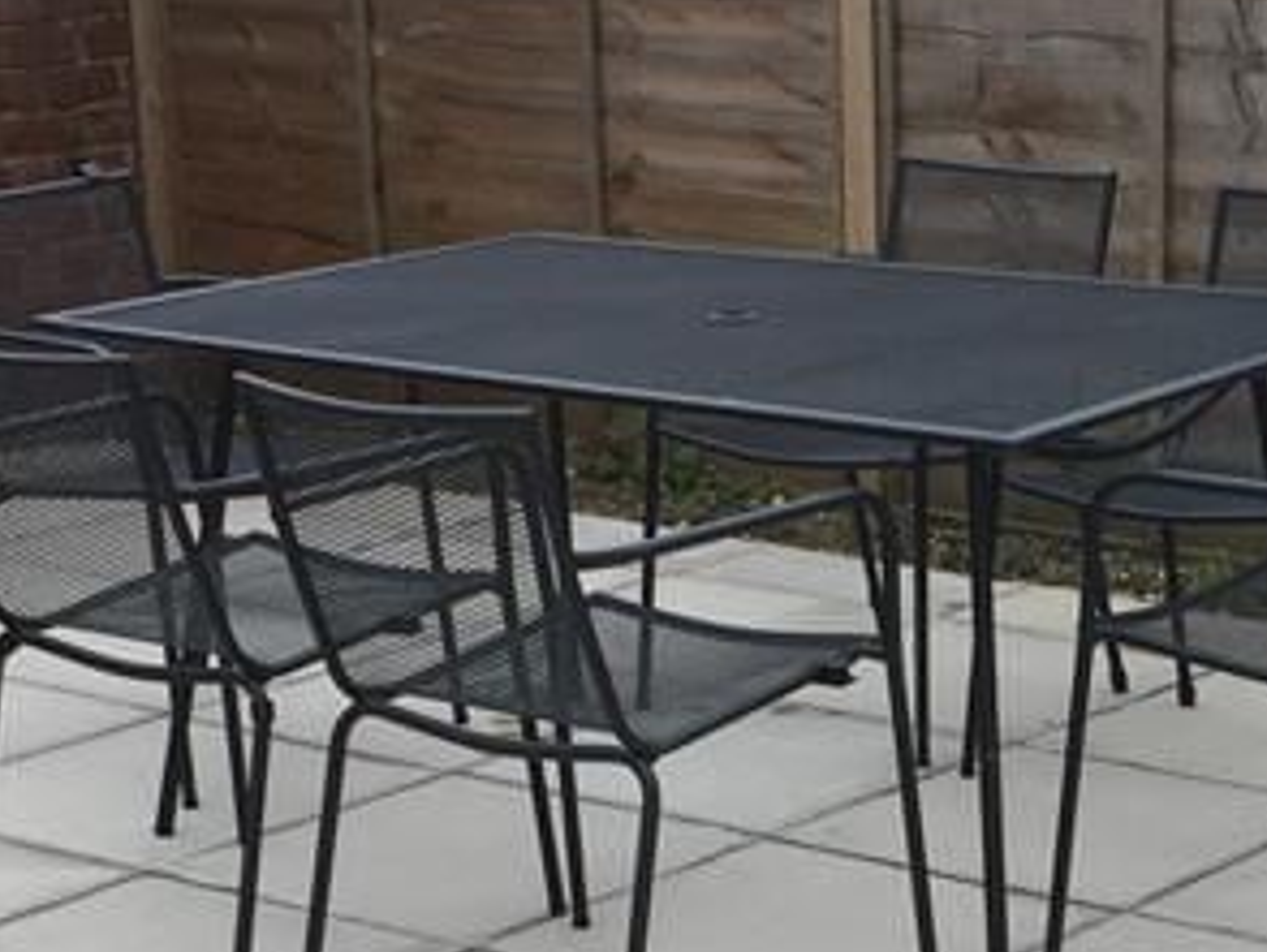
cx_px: 991
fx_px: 3700
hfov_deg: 19.3
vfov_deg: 14.2
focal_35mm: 101
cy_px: 1124
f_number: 2.2
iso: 32
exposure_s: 1/898
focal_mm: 4.15
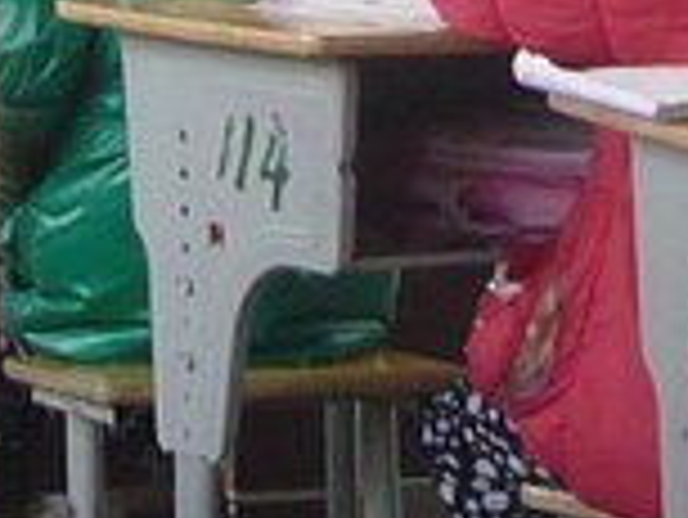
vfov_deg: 5.6
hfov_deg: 7.3
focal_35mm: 262
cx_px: -571
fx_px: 5211
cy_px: -464
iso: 200
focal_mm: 5
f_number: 3.4
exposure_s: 1/30
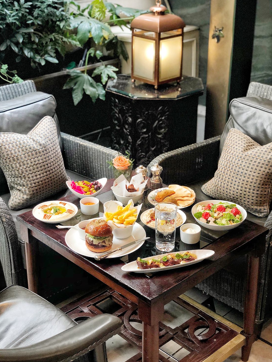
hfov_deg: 27.5
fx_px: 555
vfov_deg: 36.2
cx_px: 137
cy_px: 179
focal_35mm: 53
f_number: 2.4
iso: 100
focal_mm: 6
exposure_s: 1/50
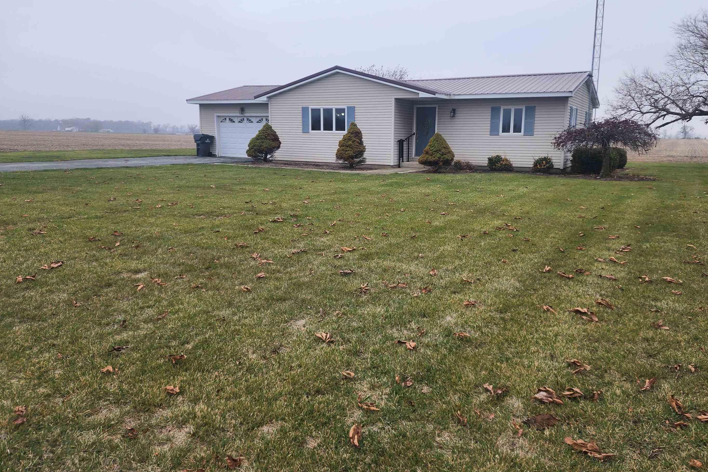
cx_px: 382
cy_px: 232
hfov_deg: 67.3
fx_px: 531
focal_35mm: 27
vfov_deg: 47.9
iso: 12
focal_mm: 6.4
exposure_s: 1/232
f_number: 1.8
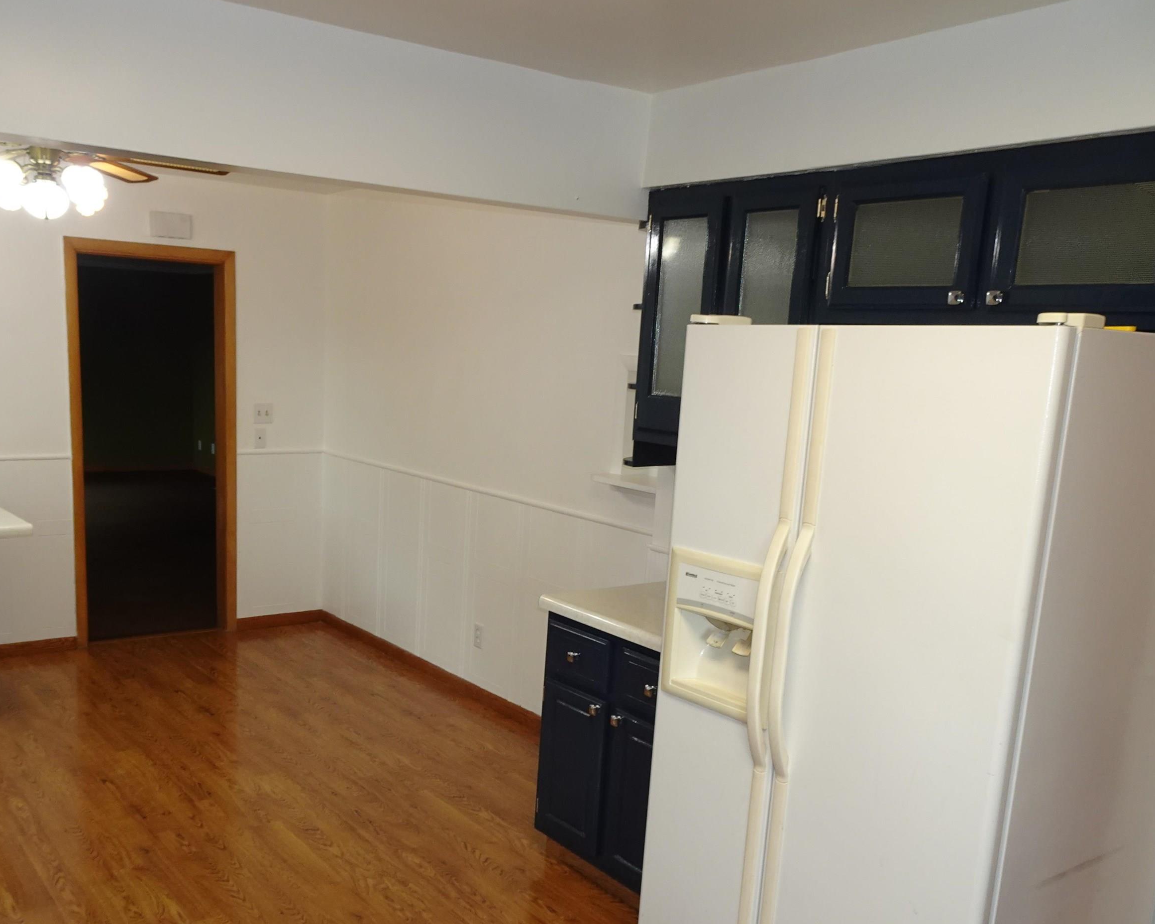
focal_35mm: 31
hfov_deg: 56.8
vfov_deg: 46.8
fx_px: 1060
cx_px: 464
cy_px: 570
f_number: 3.5
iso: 160
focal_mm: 4.25
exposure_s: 1/30
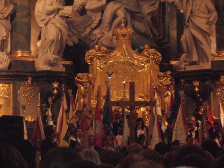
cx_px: 112
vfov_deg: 10.0
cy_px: 84
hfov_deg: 13.3
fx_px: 964
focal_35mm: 149
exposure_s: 1/100
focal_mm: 26
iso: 800
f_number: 5.4
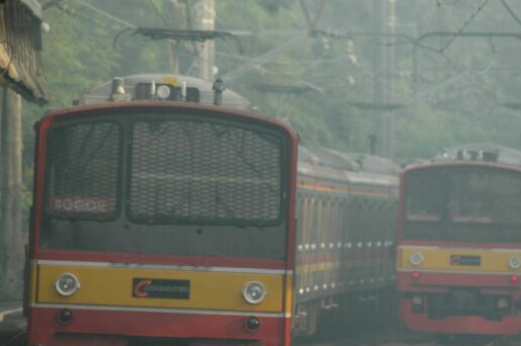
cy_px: 243
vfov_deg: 2.0
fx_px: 9733
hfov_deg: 3.1
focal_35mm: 673
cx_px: 323
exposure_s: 1/320
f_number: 5.6
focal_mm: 300
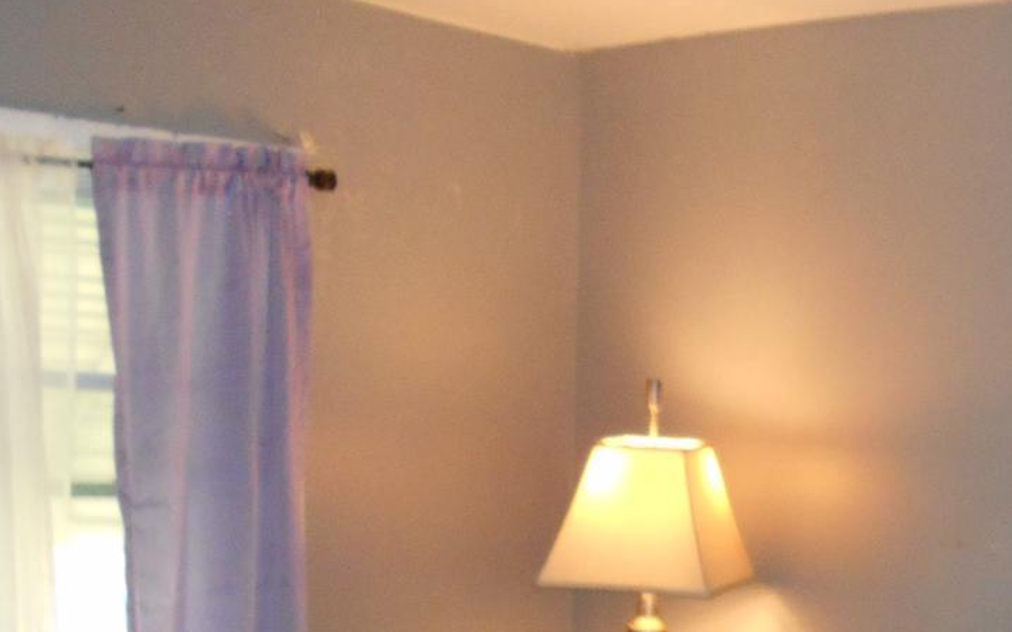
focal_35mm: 79
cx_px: 939
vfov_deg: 15.7
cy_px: 822
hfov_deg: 25.2
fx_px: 2178
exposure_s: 1/25
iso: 360
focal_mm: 4.6
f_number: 3.2
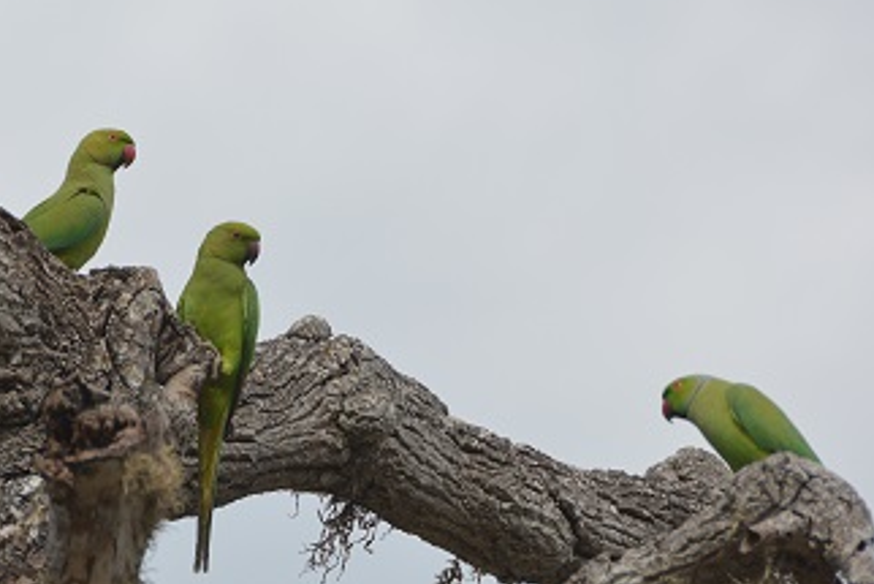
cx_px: 391
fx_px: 11318
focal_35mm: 466
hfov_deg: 4.4
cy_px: 278
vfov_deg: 3.0
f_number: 6.3
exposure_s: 1/1600
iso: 400
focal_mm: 200
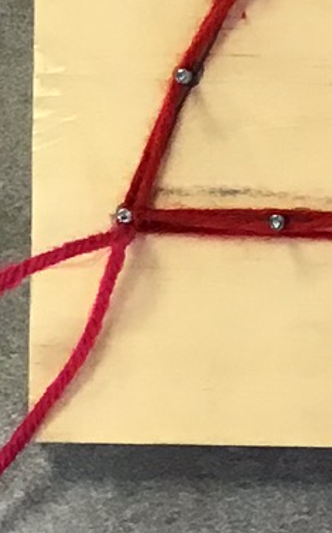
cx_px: 408
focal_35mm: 178
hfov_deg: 7.3
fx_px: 2582
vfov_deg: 11.8
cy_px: 249
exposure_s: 1/30
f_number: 2.4
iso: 80
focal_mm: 3.3
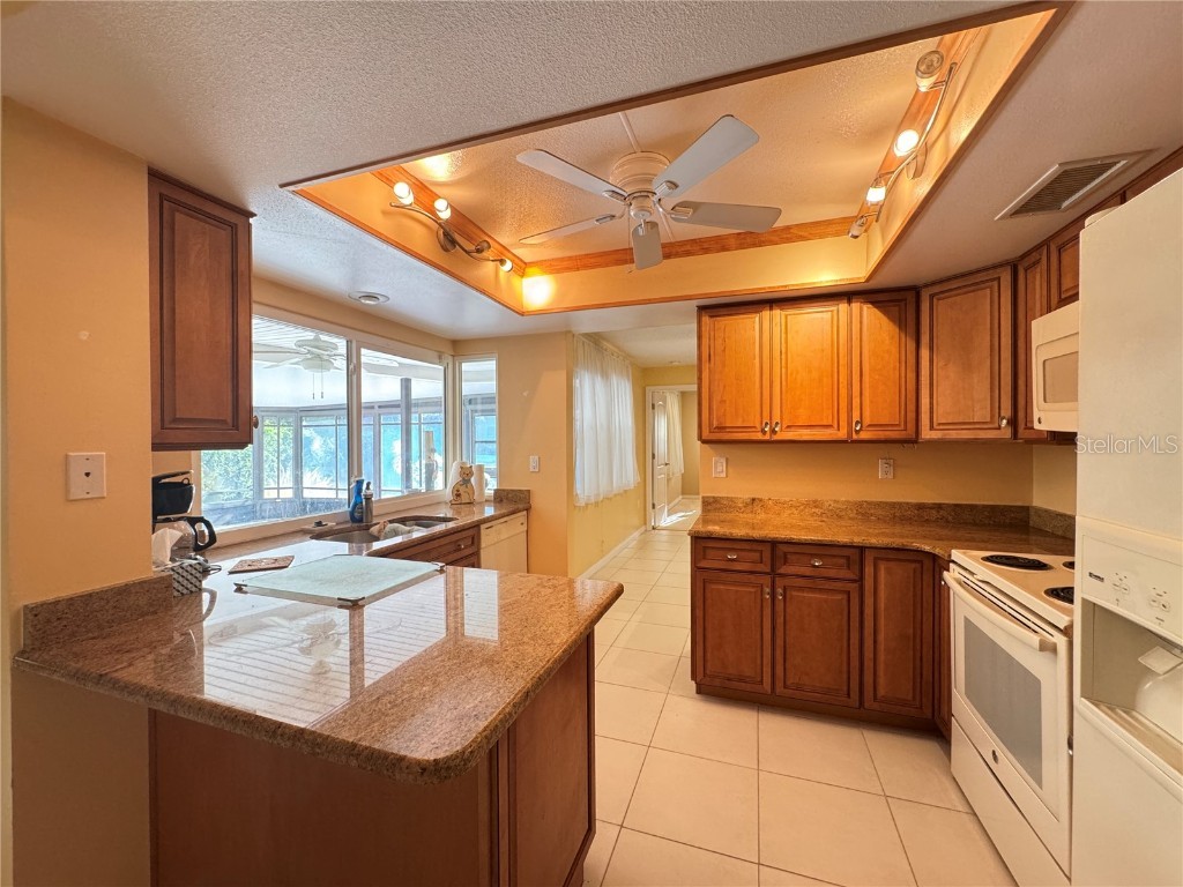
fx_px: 478
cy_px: 444
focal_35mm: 14
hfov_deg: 102.1
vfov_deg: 85.7
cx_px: 592
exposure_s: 1/60
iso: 400
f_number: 2.2
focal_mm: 2.22
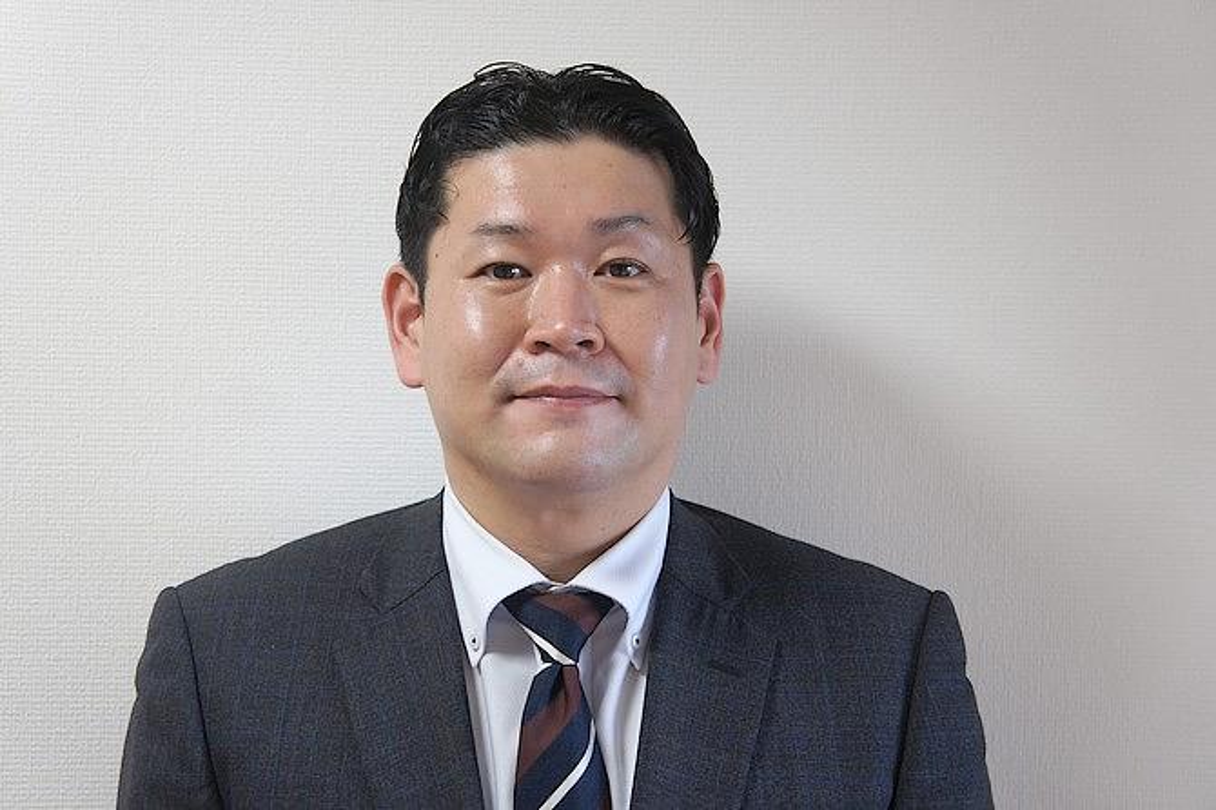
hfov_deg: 41.1
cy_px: 405
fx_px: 1620
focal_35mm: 48
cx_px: 608
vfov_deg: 28.0
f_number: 4.5
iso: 200
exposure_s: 1/50
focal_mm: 32
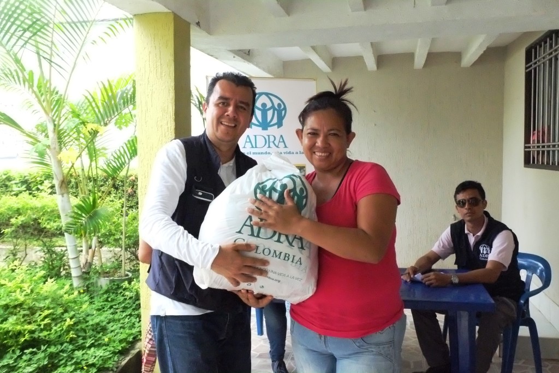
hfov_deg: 57.2
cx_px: 280
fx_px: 512
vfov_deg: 40.0
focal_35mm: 33
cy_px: 186
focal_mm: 22.2
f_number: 8
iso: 25600
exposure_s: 1/2000
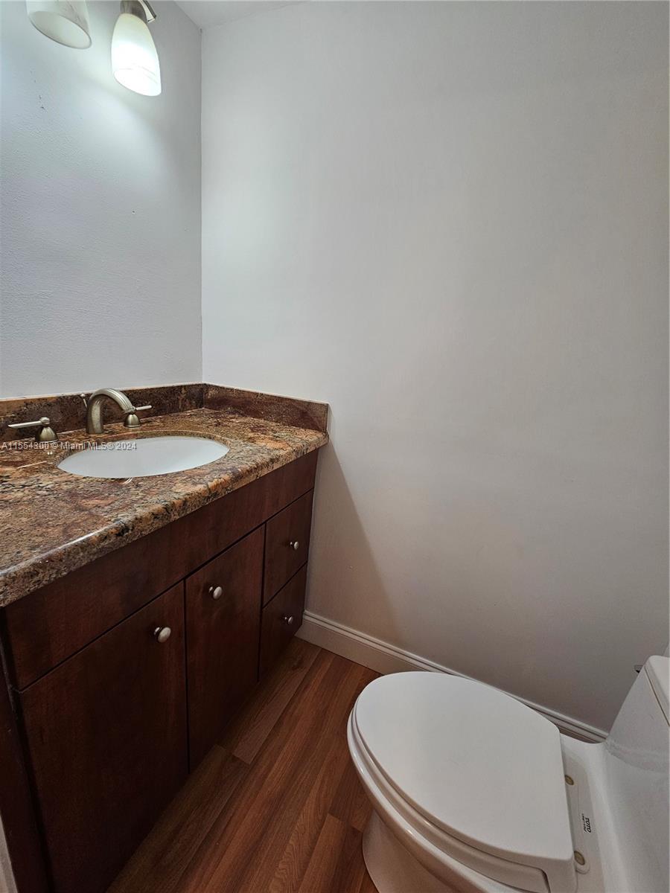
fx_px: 335
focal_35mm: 13
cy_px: 446
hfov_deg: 89.9
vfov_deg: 106.2
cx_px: 335
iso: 64
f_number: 2.2
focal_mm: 2.2
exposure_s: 1/60
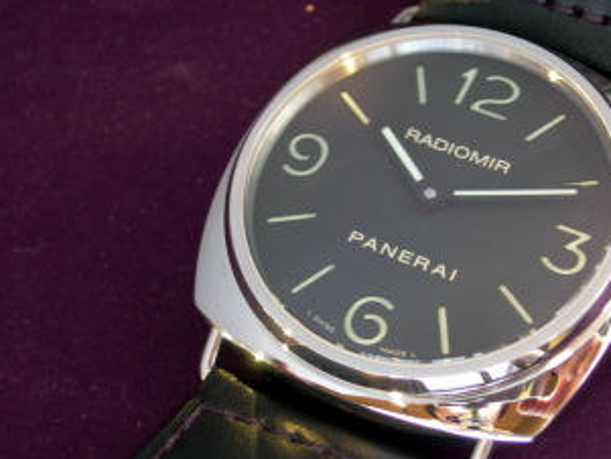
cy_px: 199
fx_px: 1430
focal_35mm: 81
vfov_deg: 18.2
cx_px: 400
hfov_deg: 24.0
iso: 50
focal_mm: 12.7
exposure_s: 1/4.4
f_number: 3.5
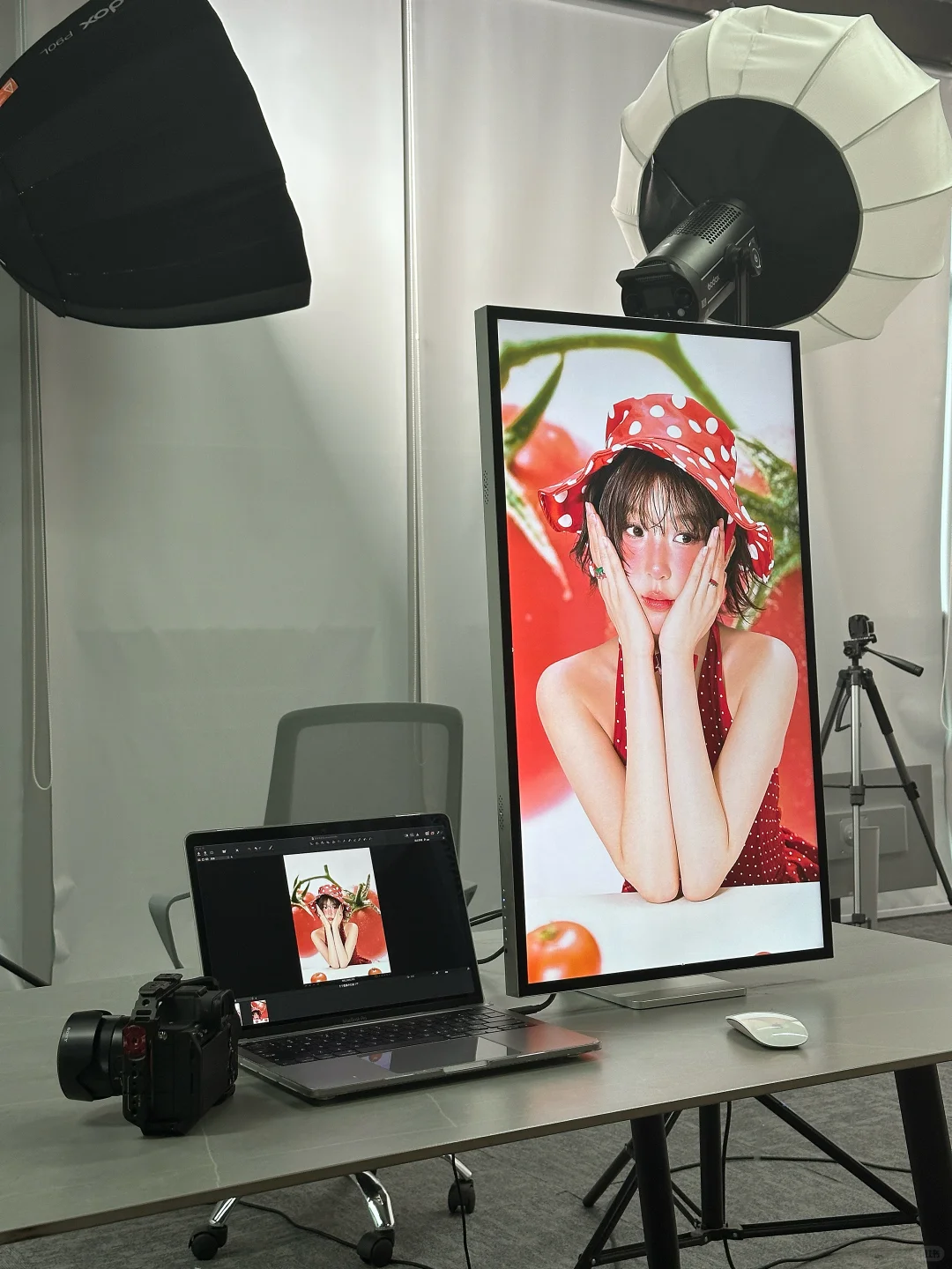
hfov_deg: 30.3
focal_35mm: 48
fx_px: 1760
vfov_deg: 39.7
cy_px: 634
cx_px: 476
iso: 64
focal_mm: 6.86
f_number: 1.78
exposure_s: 1/50
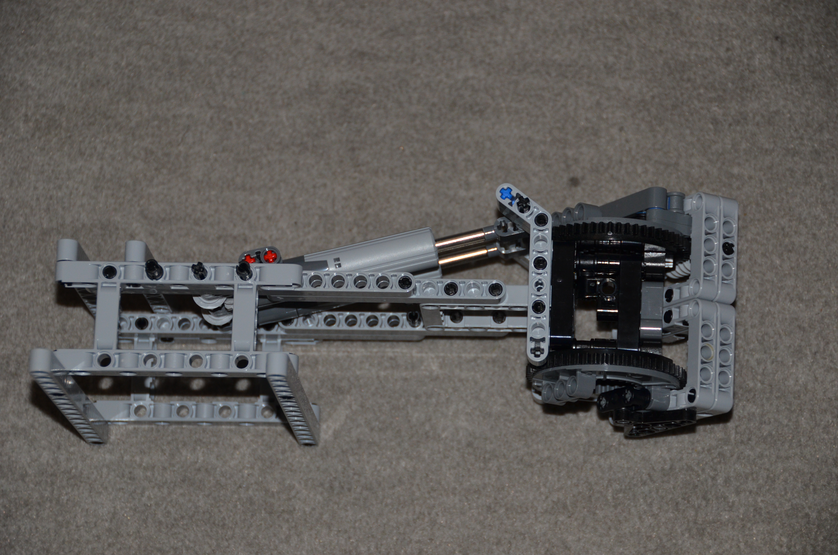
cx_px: 419
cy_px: 278
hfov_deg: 15.2
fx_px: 3136
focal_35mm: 135
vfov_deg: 10.1
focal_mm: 90
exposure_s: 1/60
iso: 400
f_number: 5.3
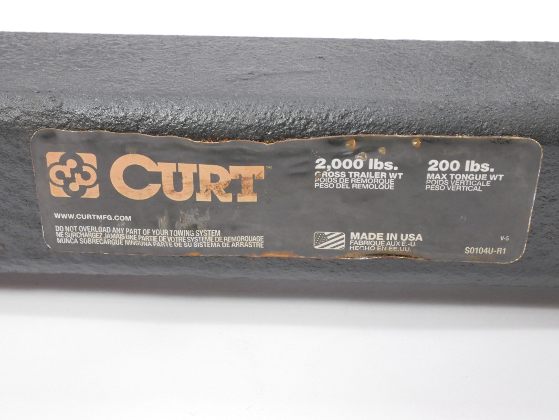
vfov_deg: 29.1
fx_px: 808
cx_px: 280
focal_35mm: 50
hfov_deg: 38.2
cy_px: 210
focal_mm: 25
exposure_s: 1/50
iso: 1600
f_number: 14
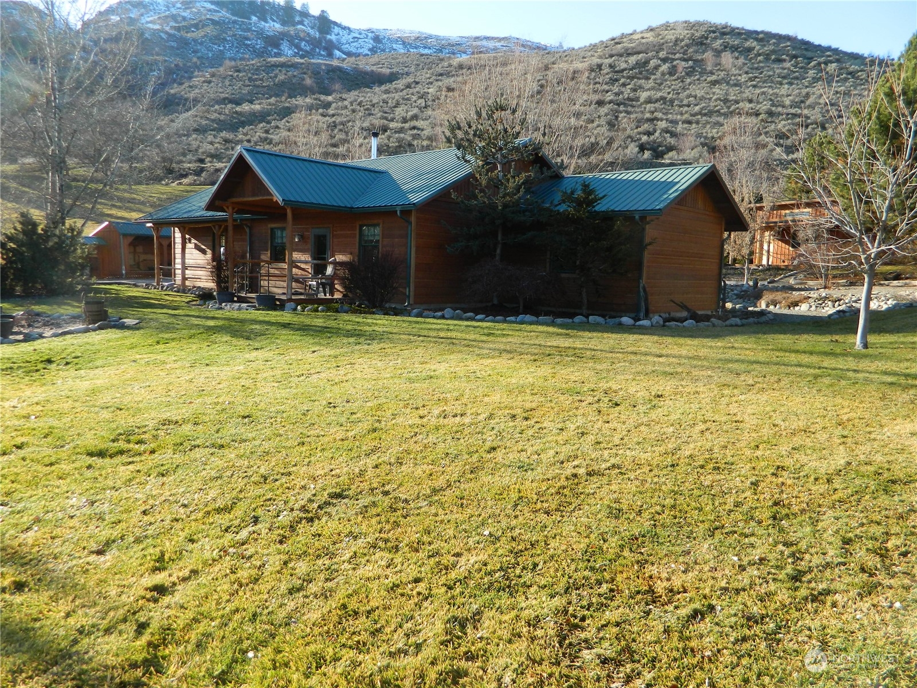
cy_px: 344
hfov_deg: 69.4
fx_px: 662
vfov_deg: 54.9
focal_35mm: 25
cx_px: 458
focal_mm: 4.5
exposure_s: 1/400
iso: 80
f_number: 3.1
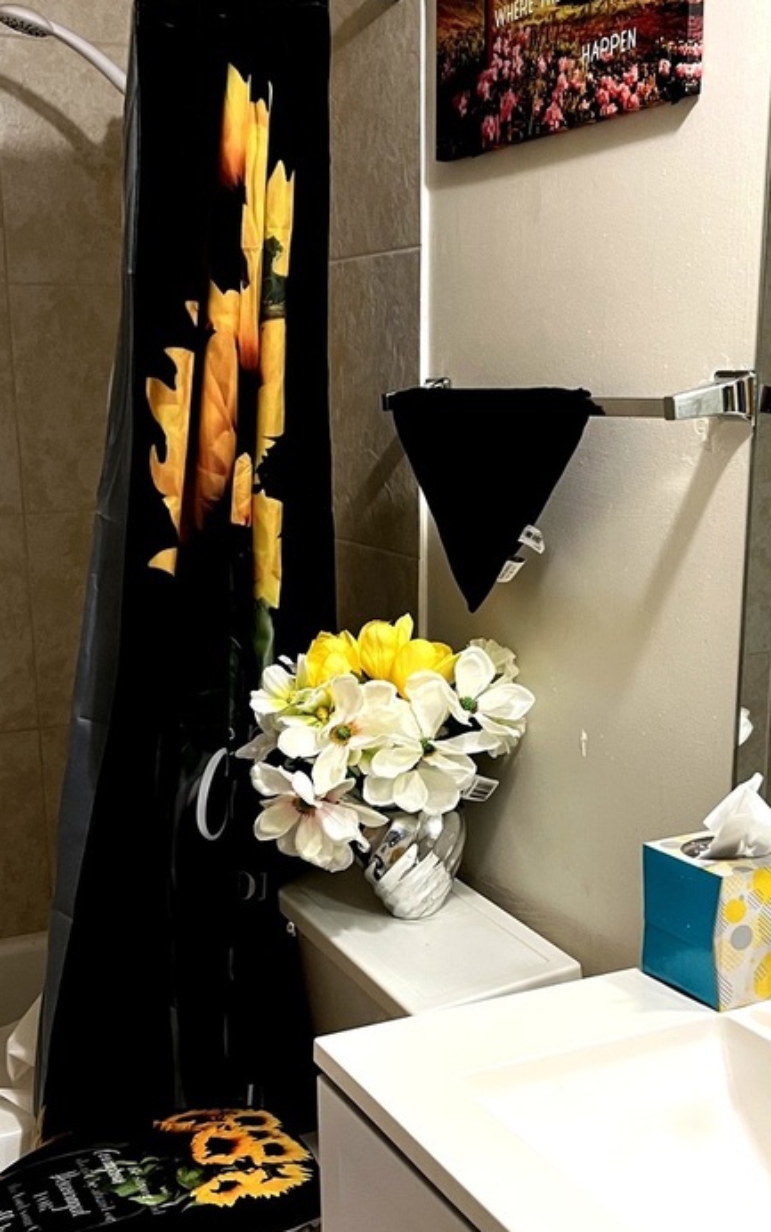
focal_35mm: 43
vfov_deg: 46.1
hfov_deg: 29.9
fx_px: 1444
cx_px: 388
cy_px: 691
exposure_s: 1/60
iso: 250
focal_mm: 5.1
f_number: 1.6
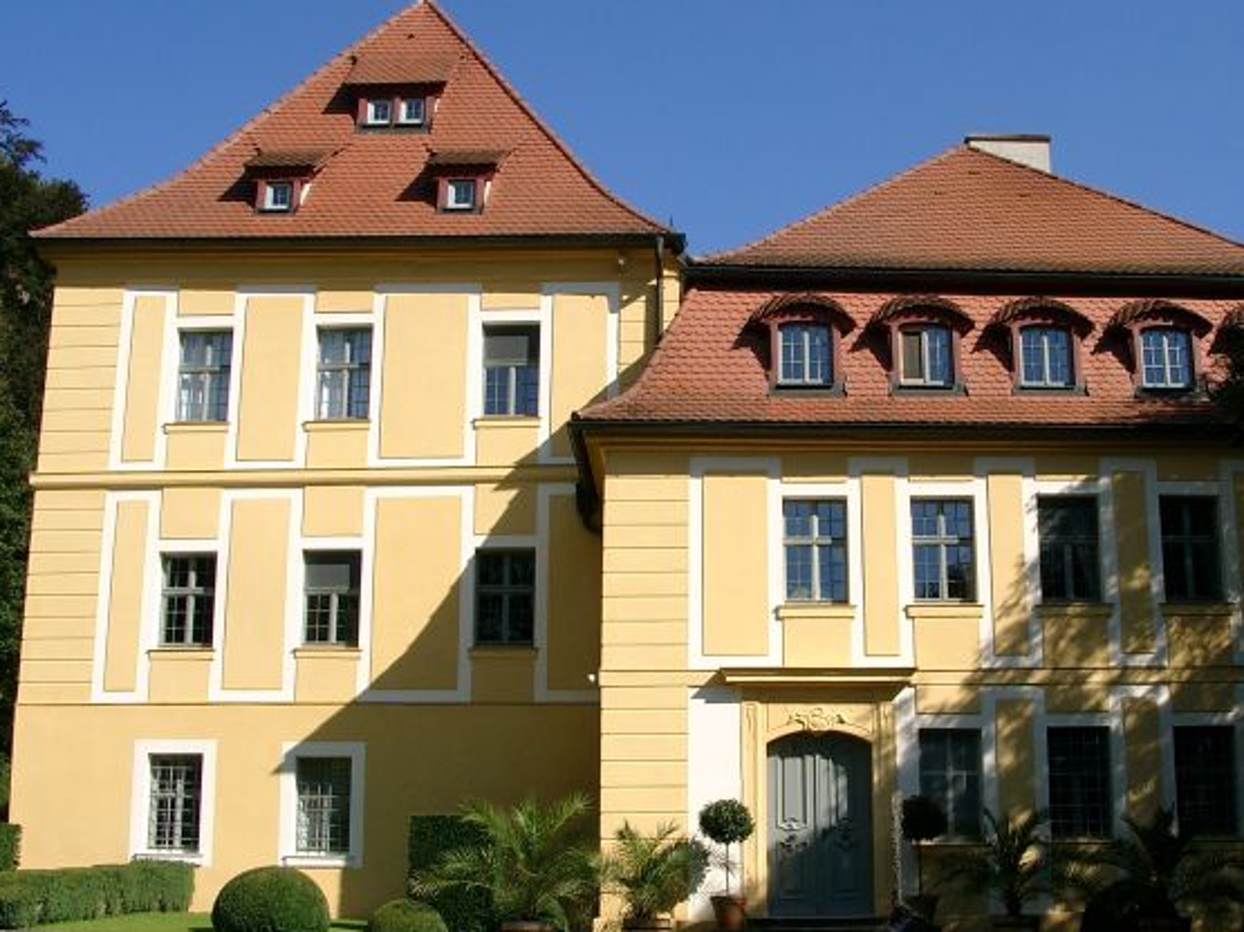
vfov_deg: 29.7
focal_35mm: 49
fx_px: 1761
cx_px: 762
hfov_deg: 38.7
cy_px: 448
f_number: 4
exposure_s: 1/829
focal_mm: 7.13
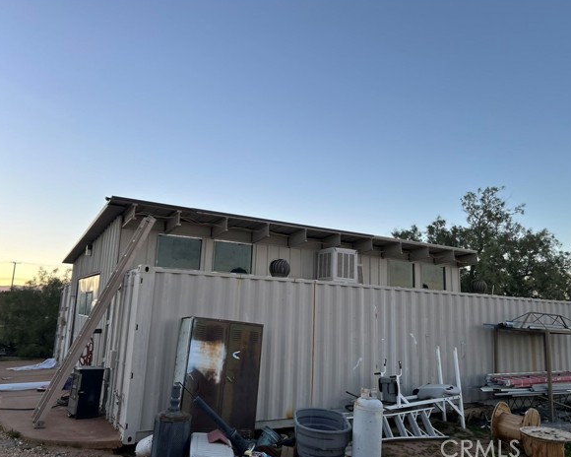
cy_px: 227
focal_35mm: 28
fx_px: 473
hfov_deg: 62.2
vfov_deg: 51.5
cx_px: 292
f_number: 1.5
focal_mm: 5.7
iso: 50
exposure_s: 1/628
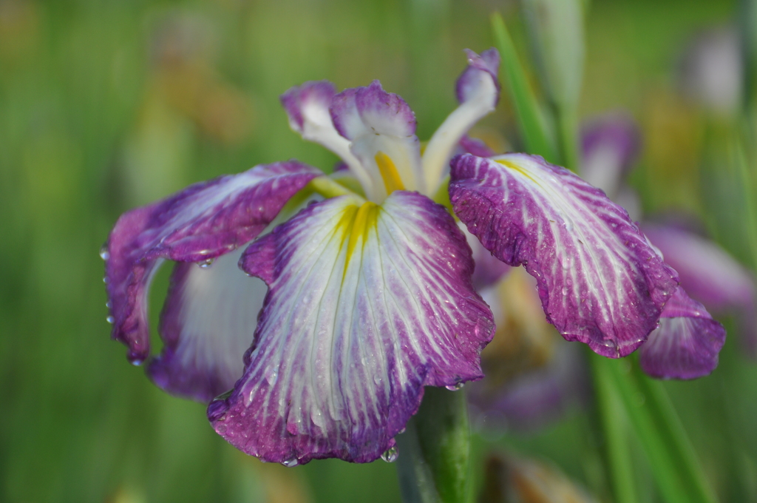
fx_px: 3938
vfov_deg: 7.3
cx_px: 378
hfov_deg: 11.0
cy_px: 252
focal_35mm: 188
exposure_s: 1/250
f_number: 6
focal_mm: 125
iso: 200
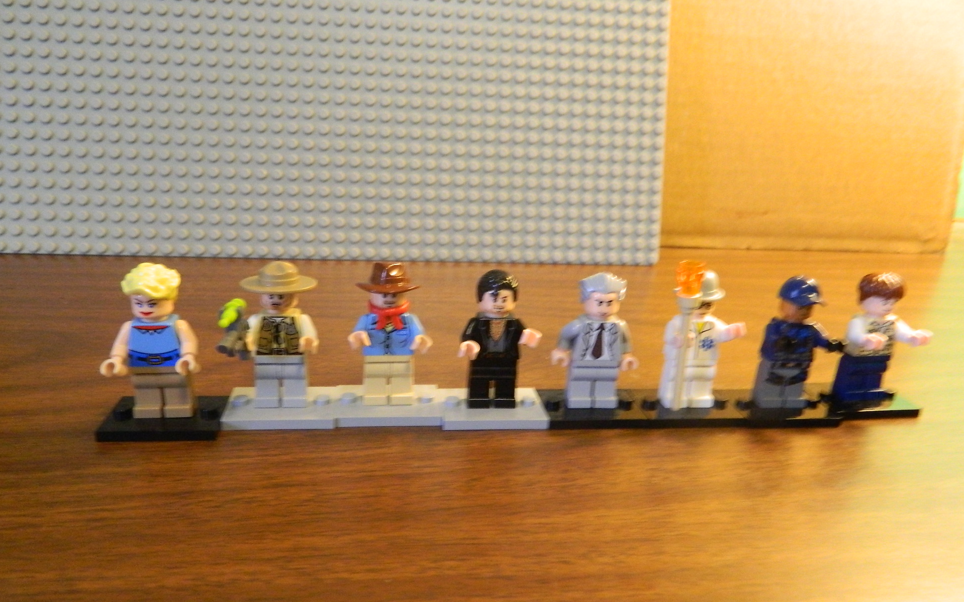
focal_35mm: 28
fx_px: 736
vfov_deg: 44.4
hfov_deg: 66.5
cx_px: 480
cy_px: 346
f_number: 3.1
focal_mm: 4.5
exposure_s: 1/15
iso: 400
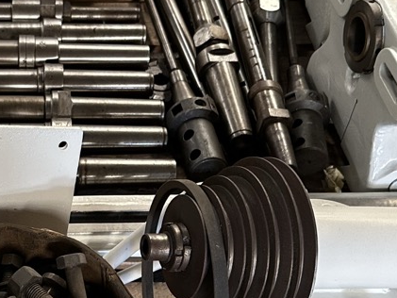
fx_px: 837
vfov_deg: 20.1
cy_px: 203
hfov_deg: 25.6
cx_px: 18
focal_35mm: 73
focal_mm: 6.86
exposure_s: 1/65
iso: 250
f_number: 1.78
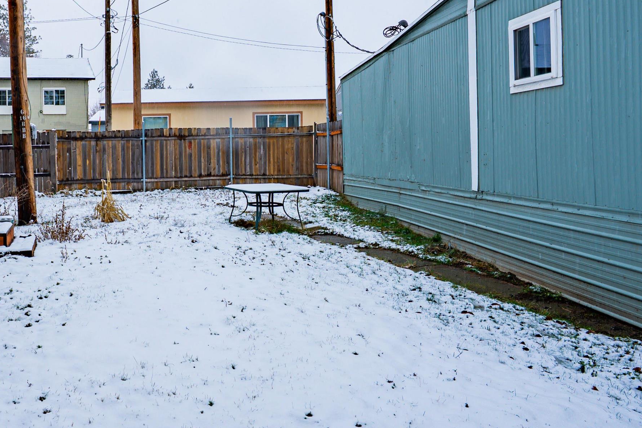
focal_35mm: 31
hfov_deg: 56.7
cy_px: 145
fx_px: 553
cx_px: 147
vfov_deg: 41.8
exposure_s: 1/4000
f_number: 8
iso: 400
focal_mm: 18
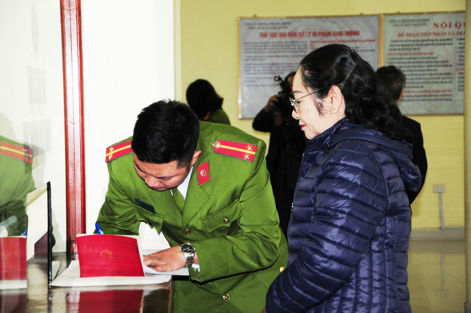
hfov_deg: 21.9
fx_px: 1215
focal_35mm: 93
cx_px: 236
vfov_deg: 14.7
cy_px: 156
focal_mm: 62
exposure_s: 1/60
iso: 800
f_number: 5.3
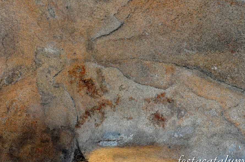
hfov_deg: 60.3
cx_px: 115
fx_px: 211
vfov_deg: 42.2
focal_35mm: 31
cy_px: 78
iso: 3200
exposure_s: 1/200
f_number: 7.1
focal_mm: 18
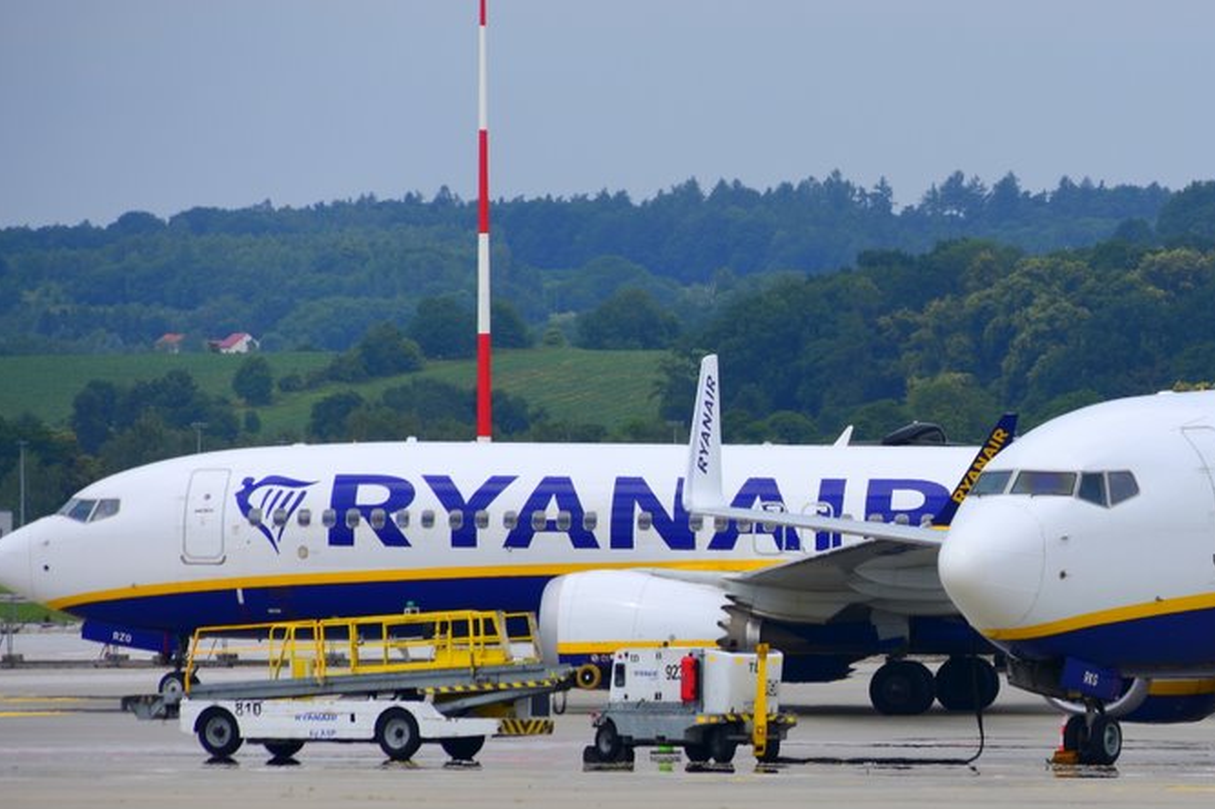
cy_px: 588
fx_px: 11637
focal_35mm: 345
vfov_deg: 4.0
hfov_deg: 6.0
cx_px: 893
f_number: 6
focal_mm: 150
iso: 100
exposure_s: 1/500
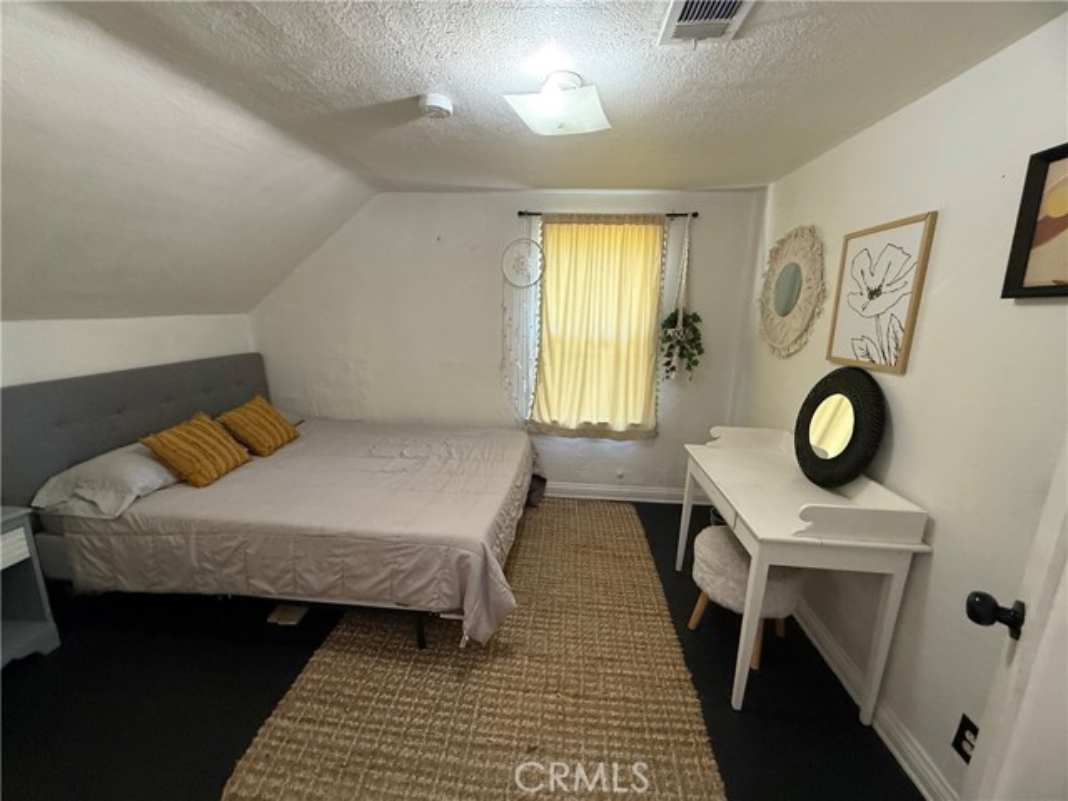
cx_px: 534
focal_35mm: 14
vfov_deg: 85.7
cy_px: 400
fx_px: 432
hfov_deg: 102.1
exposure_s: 1/60
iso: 320
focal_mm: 2.22
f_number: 2.2
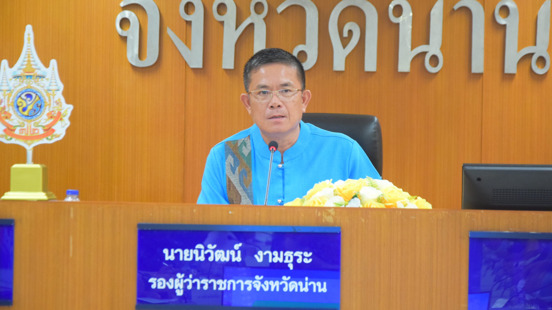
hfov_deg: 17.0
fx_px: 1844
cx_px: 276
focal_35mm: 126
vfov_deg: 9.6
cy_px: 155
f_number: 5.3
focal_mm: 80
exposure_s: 1/60
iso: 2500
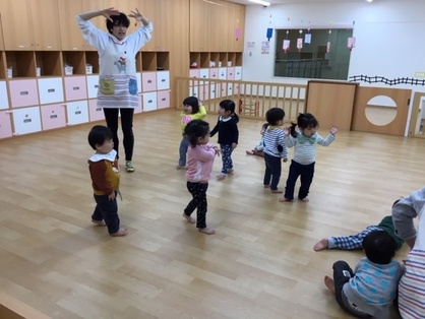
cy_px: 160
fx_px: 381
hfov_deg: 58.3
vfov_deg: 45.5
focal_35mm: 31
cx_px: 212
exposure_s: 1/40
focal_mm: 3.3
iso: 25
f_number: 2.4
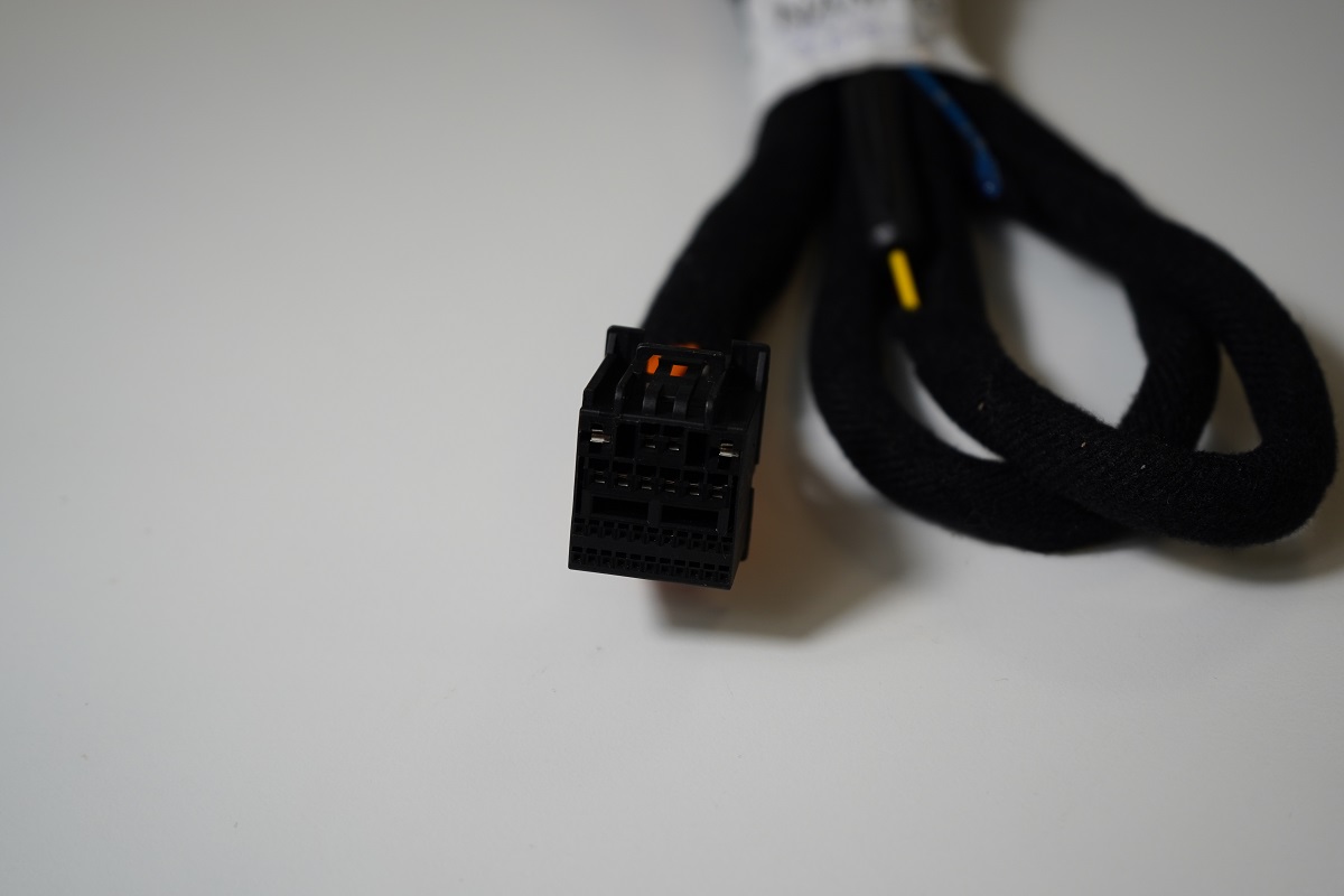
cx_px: 672
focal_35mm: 48
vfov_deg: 28.1
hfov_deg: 41.1
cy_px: 448
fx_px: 1792
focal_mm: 48
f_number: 4.5
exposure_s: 1/160
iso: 320
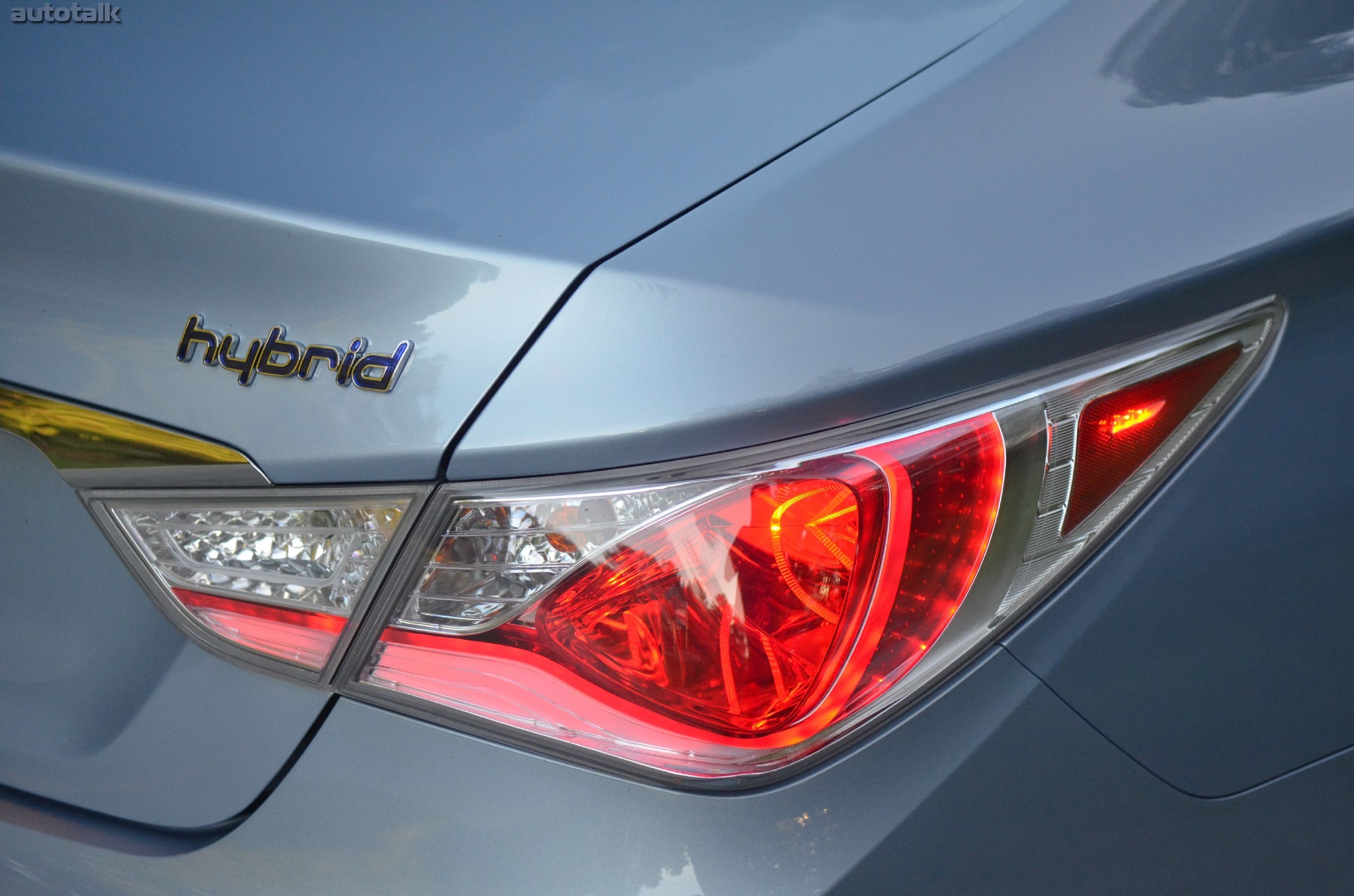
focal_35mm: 72
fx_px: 2702
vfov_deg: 18.8
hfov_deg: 28.1
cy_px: 448
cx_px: 677
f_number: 2.8
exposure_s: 1/400
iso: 1600
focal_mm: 48
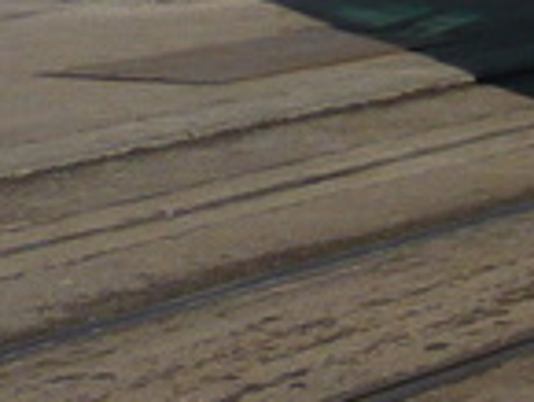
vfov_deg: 6.7
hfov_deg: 8.2
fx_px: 3196
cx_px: 1595
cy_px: -638
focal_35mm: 207
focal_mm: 5
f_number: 3.4
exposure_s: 1/1300
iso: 100
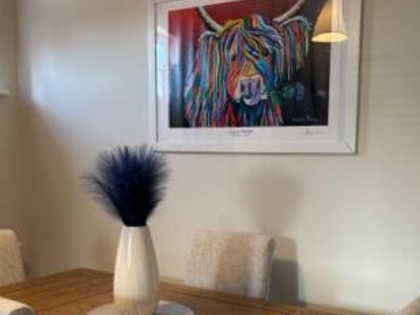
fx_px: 595
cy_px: 227
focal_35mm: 49
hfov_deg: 38.9
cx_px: 200
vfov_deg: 29.3
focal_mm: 5.96
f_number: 1.6
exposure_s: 1/50
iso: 125
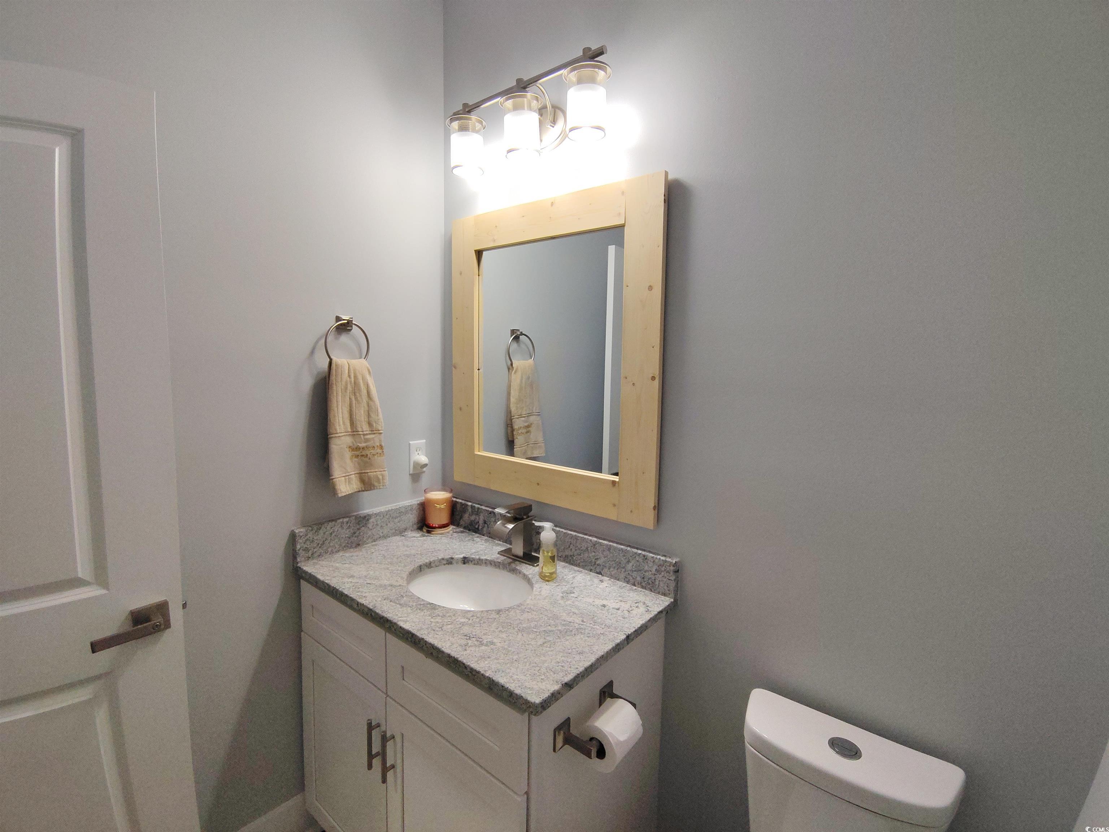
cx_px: 554
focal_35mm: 16
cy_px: 416
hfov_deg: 94.5
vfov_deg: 78.1
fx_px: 513
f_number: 2.2
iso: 122
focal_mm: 2.13
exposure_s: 1/60
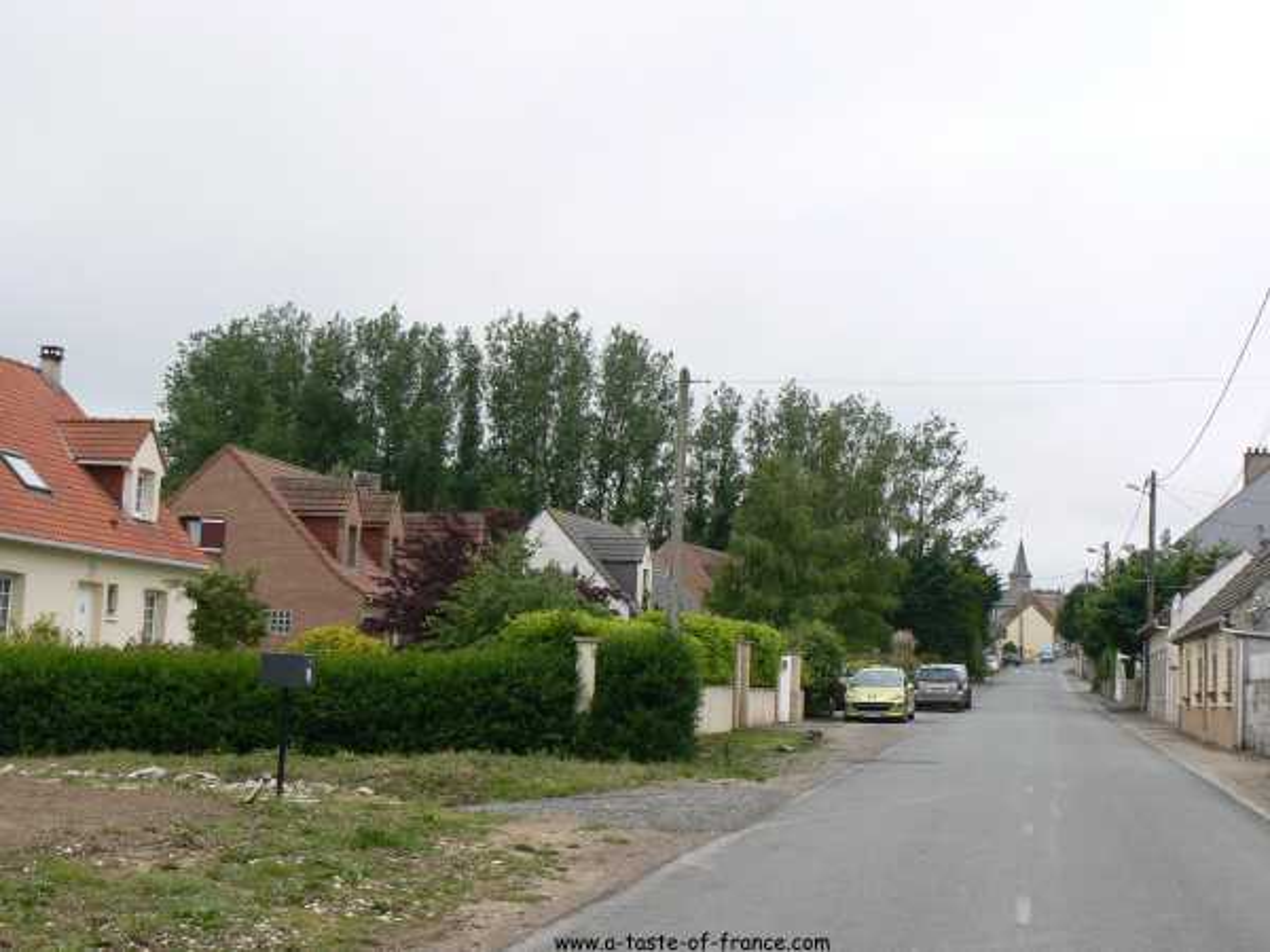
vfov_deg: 27.0
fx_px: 1981
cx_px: 635
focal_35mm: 54
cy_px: 476
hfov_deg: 35.5
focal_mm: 9.1
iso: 80
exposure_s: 1/250
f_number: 5.6
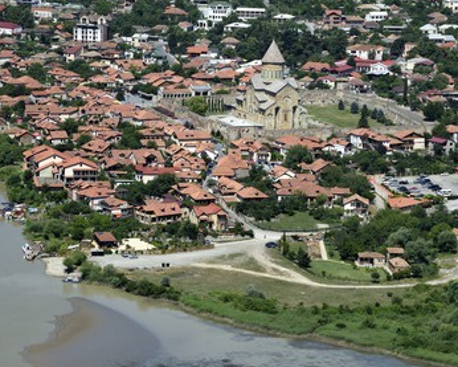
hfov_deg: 13.0
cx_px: 192
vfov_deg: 10.4
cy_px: 184
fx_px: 2007
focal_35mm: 148
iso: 200
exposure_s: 1/250
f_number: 11
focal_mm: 130
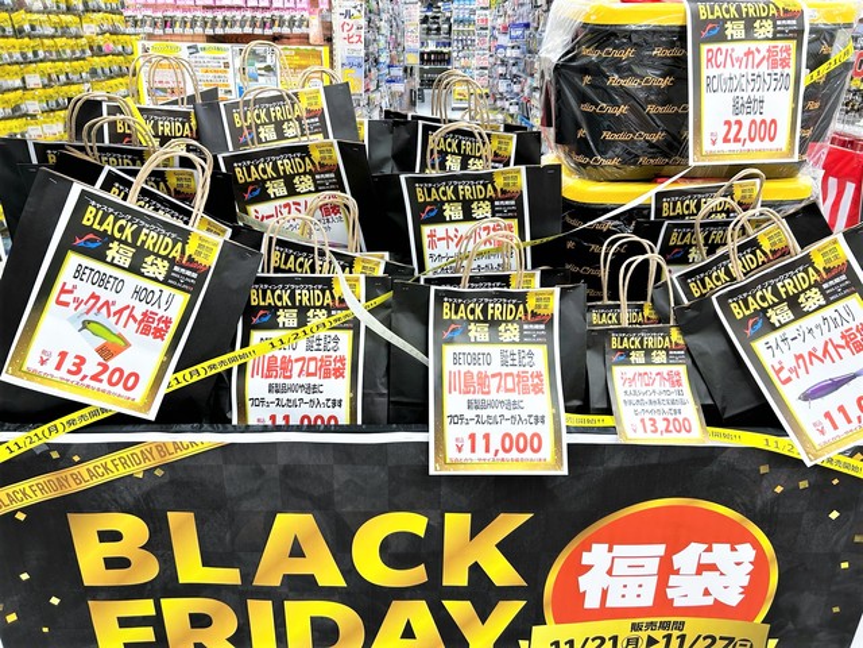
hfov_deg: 67.3
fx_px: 648
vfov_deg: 53.1
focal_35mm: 26
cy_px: 324
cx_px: 432
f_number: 1.5
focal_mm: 5.7
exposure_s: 1/100
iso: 64
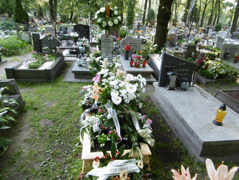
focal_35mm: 24
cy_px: 90
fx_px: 166
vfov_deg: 56.8
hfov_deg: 71.6
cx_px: 120
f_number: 3.1
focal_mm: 4.3
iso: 160
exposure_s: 1/60
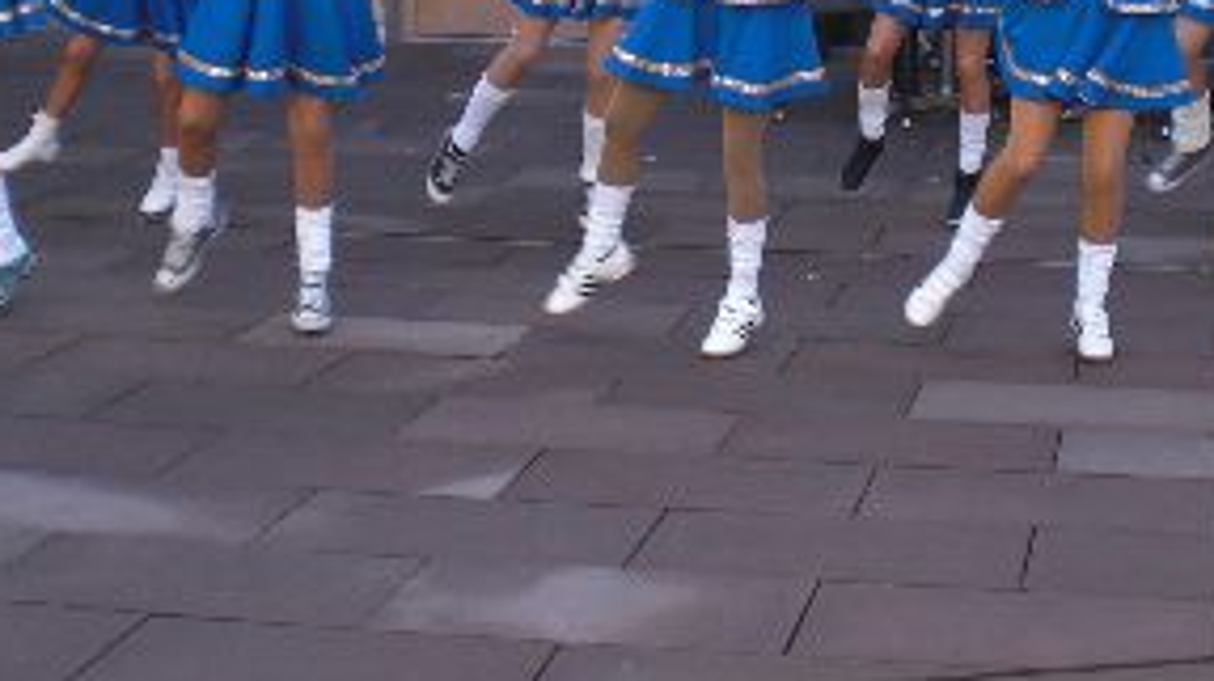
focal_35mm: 77
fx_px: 2477
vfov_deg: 15.3
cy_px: -21
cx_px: 768
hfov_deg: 27.4
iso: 64
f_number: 3.1
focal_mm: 6.3
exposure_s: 1/125
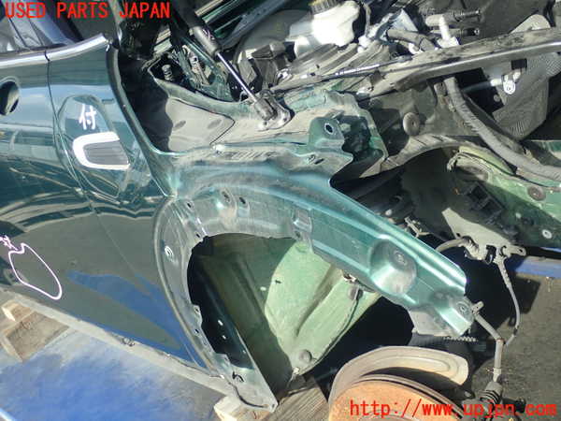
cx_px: 280
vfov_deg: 27.5
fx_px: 859
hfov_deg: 36.2
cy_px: 210
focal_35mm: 53
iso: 100
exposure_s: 1/160
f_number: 3.4
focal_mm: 9.61
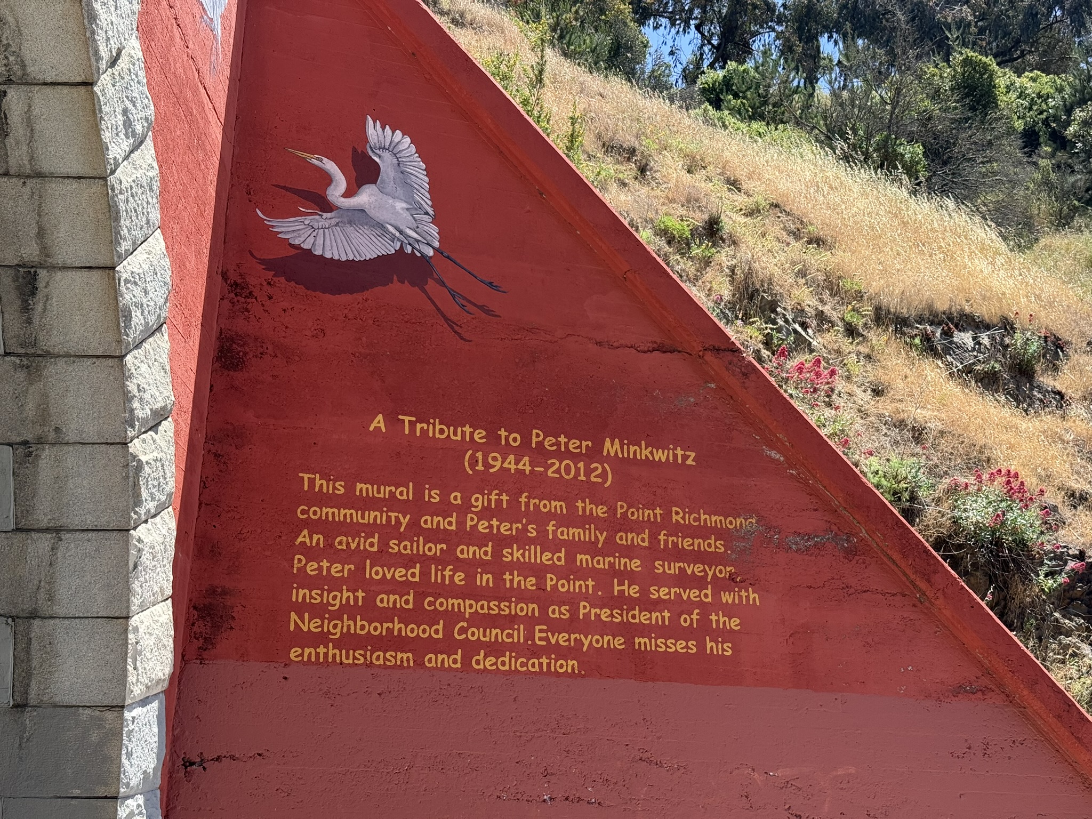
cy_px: 410
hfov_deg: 39.7
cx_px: 546
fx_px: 1514
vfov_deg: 30.3
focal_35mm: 48
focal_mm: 6.76
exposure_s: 1/1715
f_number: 1.78
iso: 64
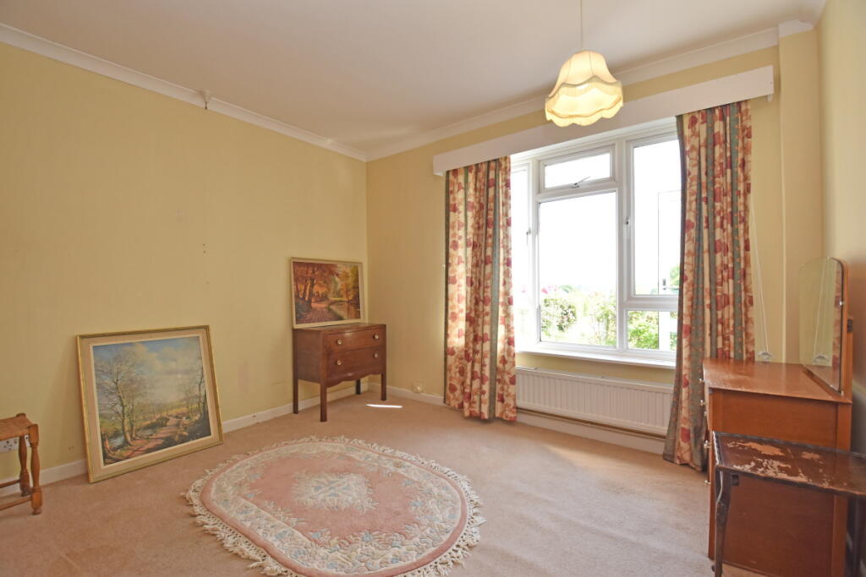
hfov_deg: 100.4
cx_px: 433
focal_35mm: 15
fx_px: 361
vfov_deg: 77.3
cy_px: 288
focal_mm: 10
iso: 560
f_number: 5
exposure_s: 1/200
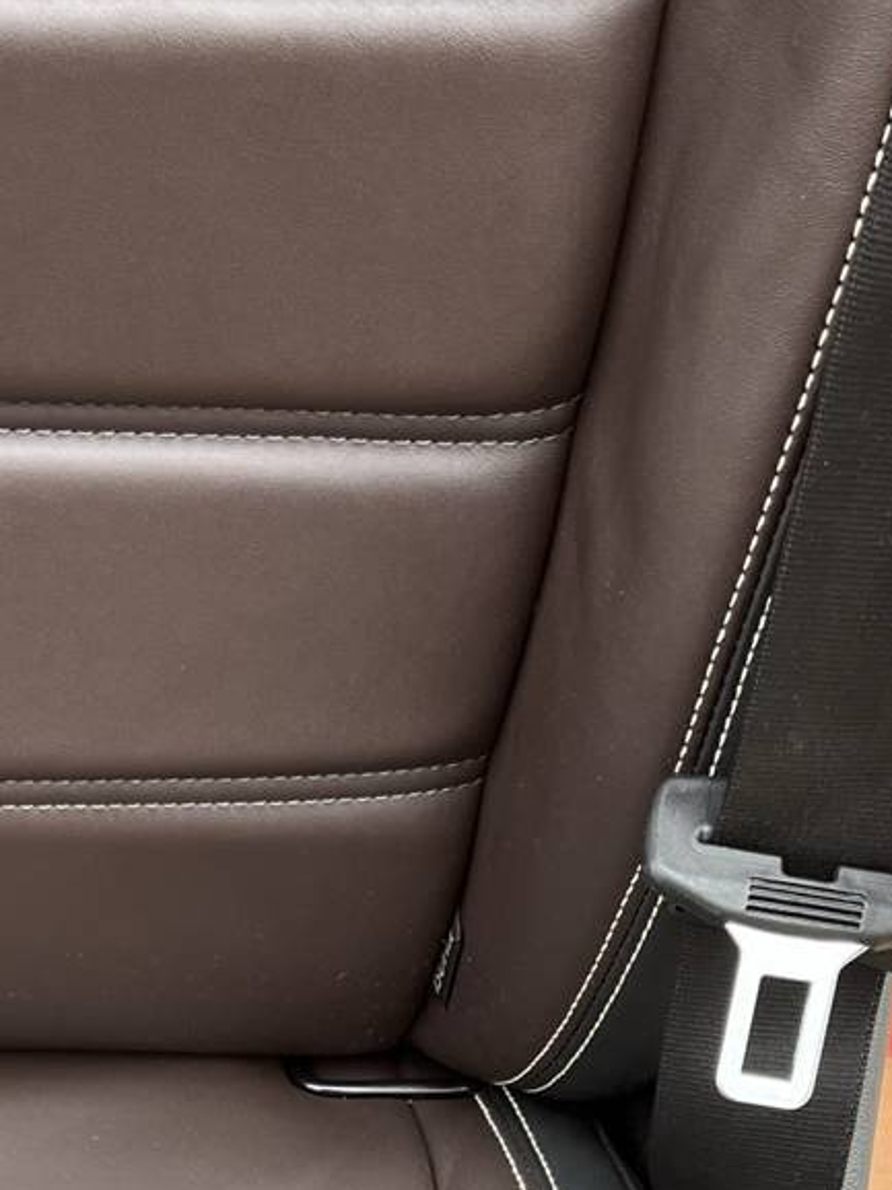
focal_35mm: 72
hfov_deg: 19.6
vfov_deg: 23.9
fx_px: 2476
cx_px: -66
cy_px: 1530
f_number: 1.6
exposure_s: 1/125
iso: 50
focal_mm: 5.1
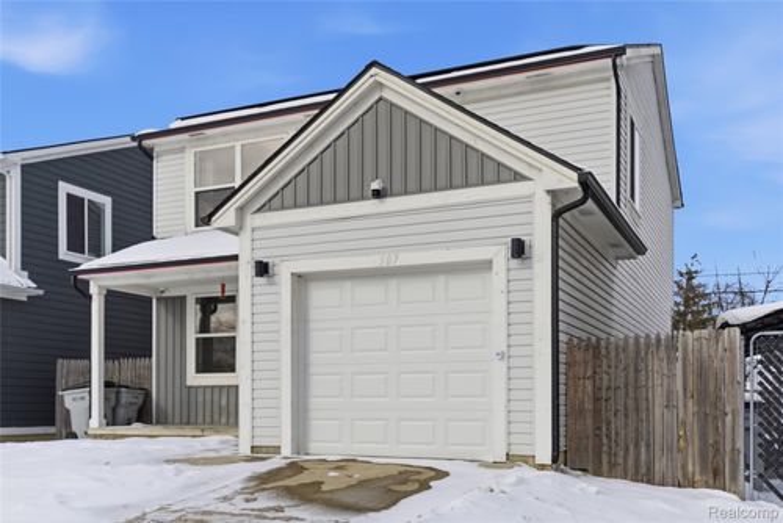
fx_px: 762
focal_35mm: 35
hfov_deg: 54.4
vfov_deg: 37.9
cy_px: 262
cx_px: 392
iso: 100
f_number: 4
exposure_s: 1/8000
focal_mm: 35
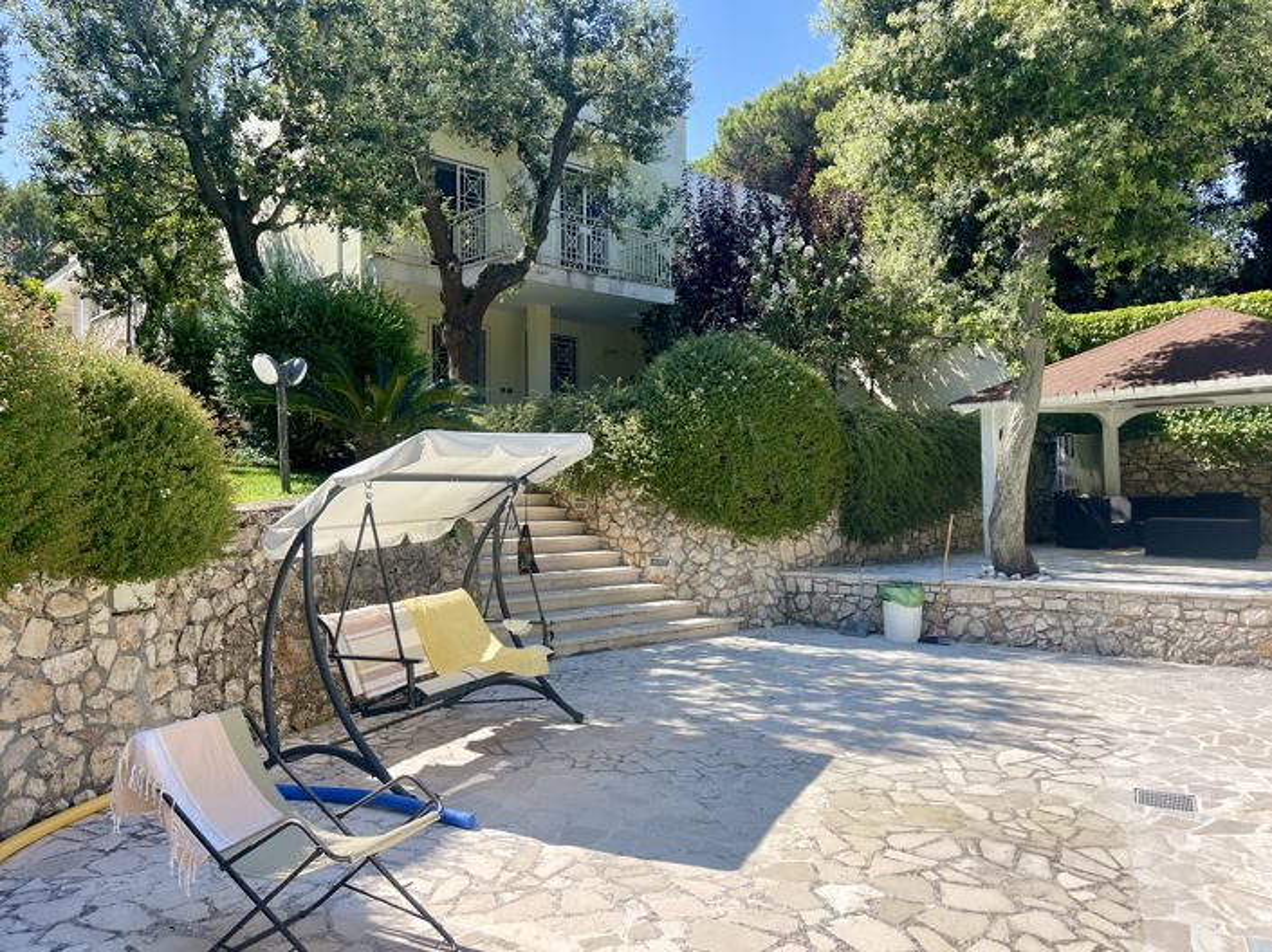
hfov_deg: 69.4
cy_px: 476
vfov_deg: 54.8
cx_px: 636
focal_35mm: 25
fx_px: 918
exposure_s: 1/1795
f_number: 1.6
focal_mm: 5.1
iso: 32
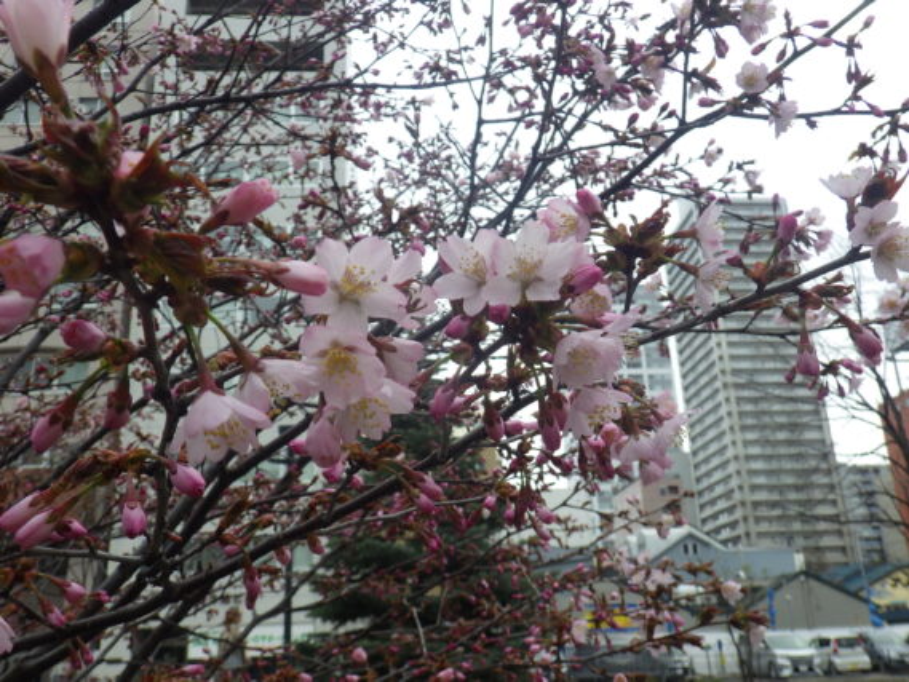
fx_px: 893
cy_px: 341
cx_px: 454
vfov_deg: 41.8
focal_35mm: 34
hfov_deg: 53.9
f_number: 4.6
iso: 125
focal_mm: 6.1
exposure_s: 1/500
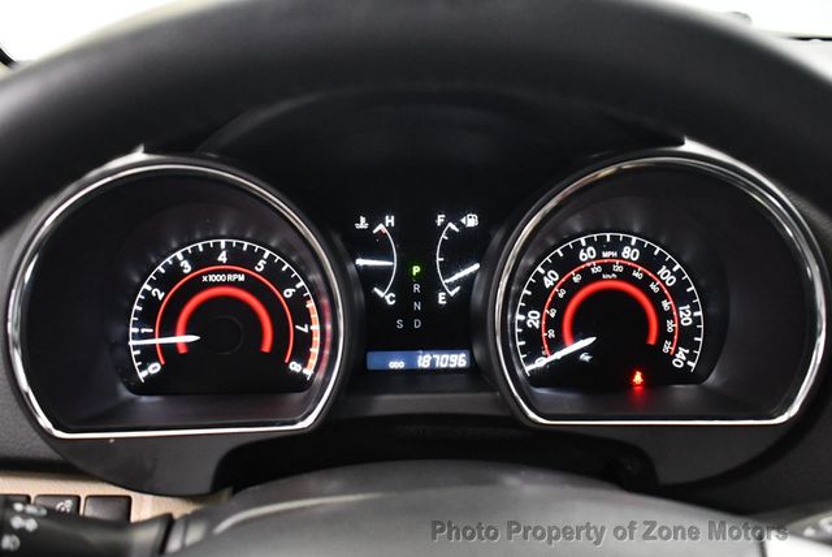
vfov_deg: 36.9
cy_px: 278
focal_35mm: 36
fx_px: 833
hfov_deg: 53.1
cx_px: 416
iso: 4000
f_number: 3.5
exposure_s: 1/60
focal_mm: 18
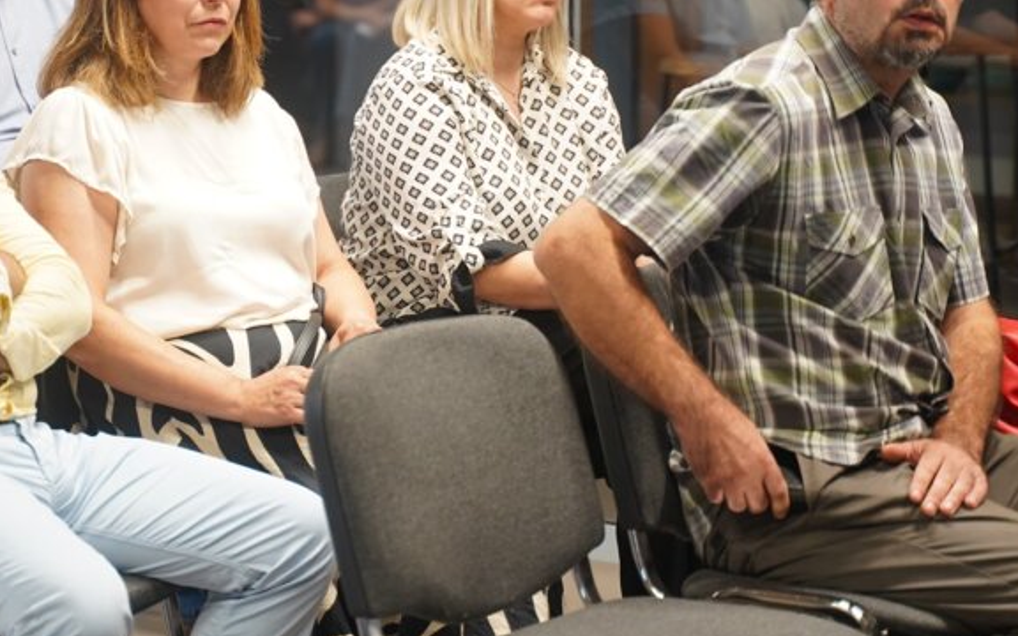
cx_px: 325
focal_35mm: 136
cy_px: 149
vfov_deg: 9.6
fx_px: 3773
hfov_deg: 15.3
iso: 1250
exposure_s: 1/125
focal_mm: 75
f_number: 2.8
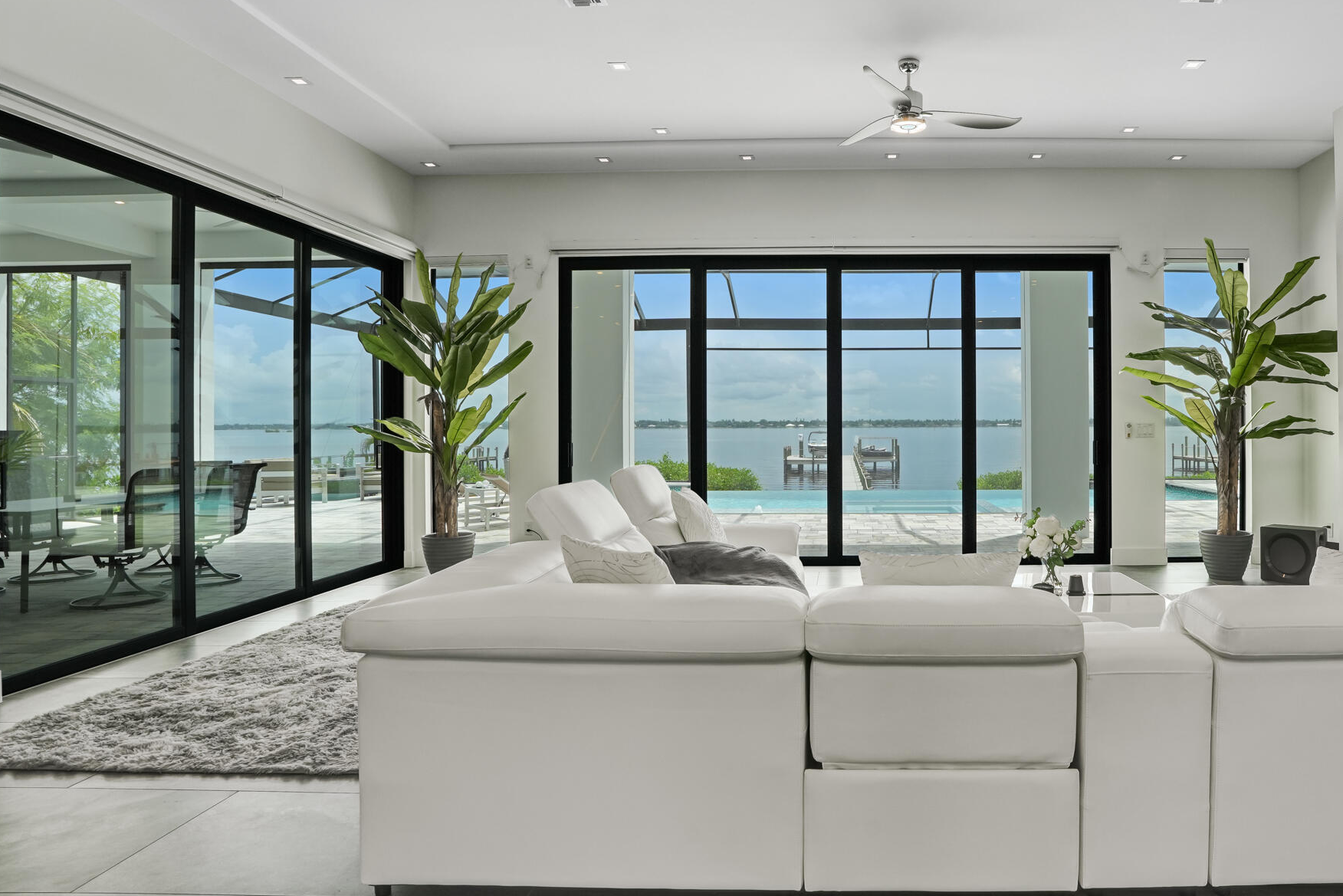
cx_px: 836
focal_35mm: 21
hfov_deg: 79.8
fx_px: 784
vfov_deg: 59.5
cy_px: 424
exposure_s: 1/125
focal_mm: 16
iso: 400
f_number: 9
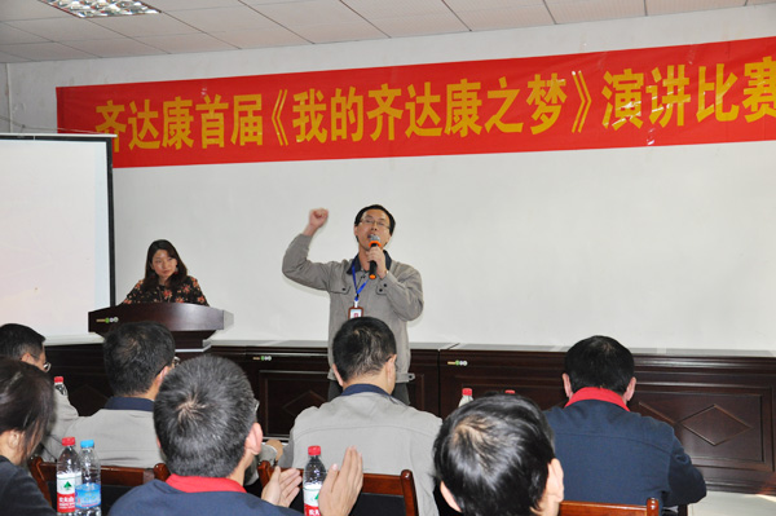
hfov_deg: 43.6
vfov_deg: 29.8
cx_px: 388
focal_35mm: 45
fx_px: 969
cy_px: 258
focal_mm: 30
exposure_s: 1/60
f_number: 4.2
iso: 800
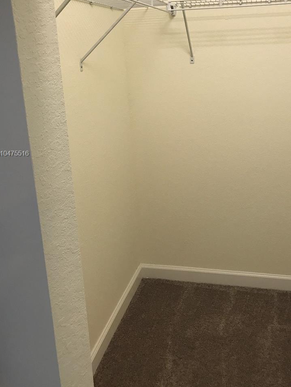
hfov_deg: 40.5
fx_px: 392
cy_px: 154
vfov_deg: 52.3
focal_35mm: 35
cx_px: 176
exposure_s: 1/40
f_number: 1.8
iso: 25
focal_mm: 3.99
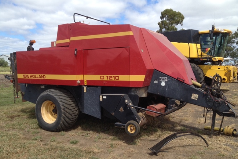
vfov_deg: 36.0
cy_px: 84
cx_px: 117
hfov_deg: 51.9
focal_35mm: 37
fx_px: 245
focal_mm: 4.28
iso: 50
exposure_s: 1/1381
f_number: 2.4
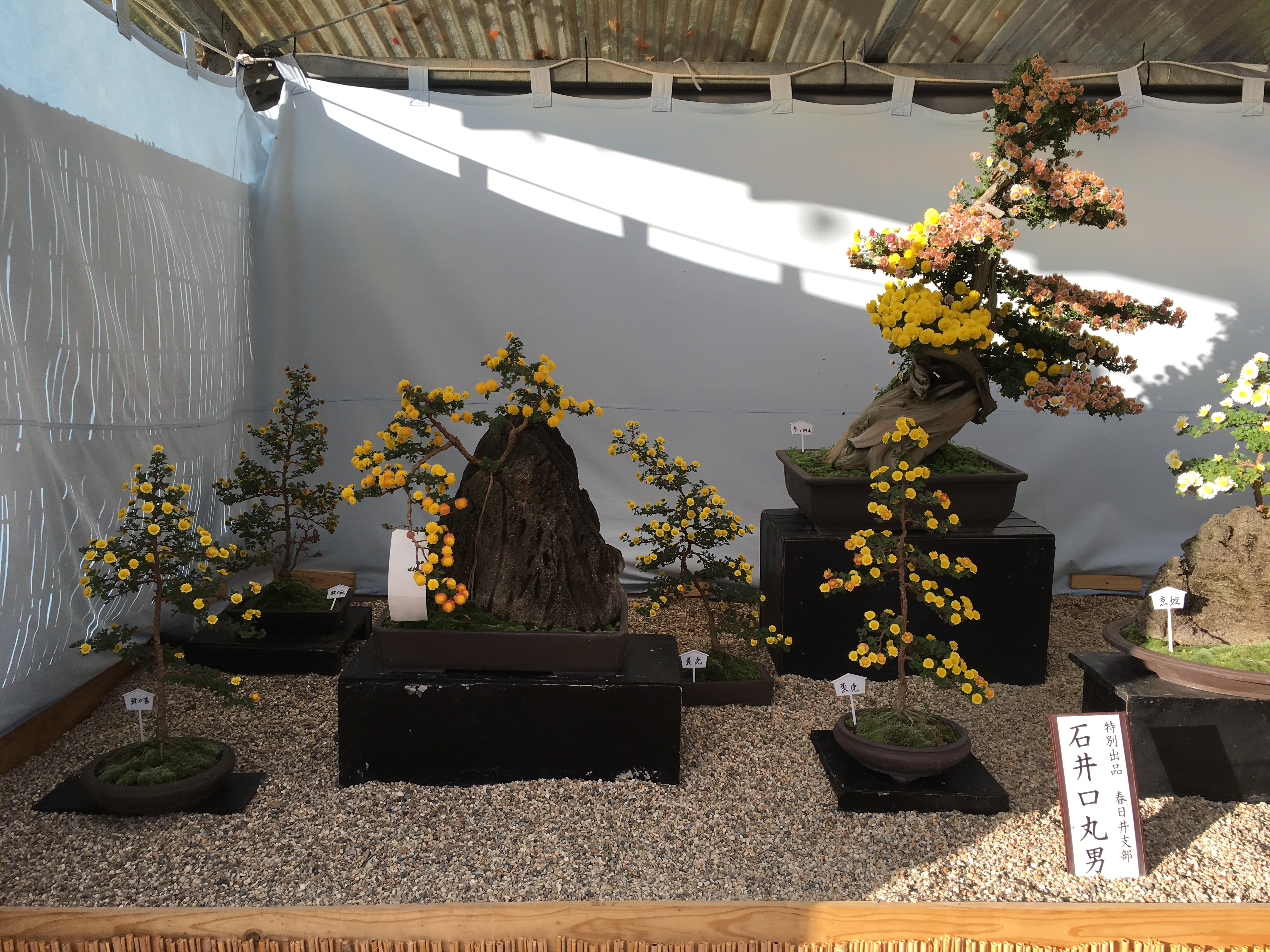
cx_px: 635
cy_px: 476
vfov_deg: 48.2
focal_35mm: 29
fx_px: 1064
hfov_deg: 61.7
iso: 25
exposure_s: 1/635
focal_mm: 4.15
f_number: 2.2
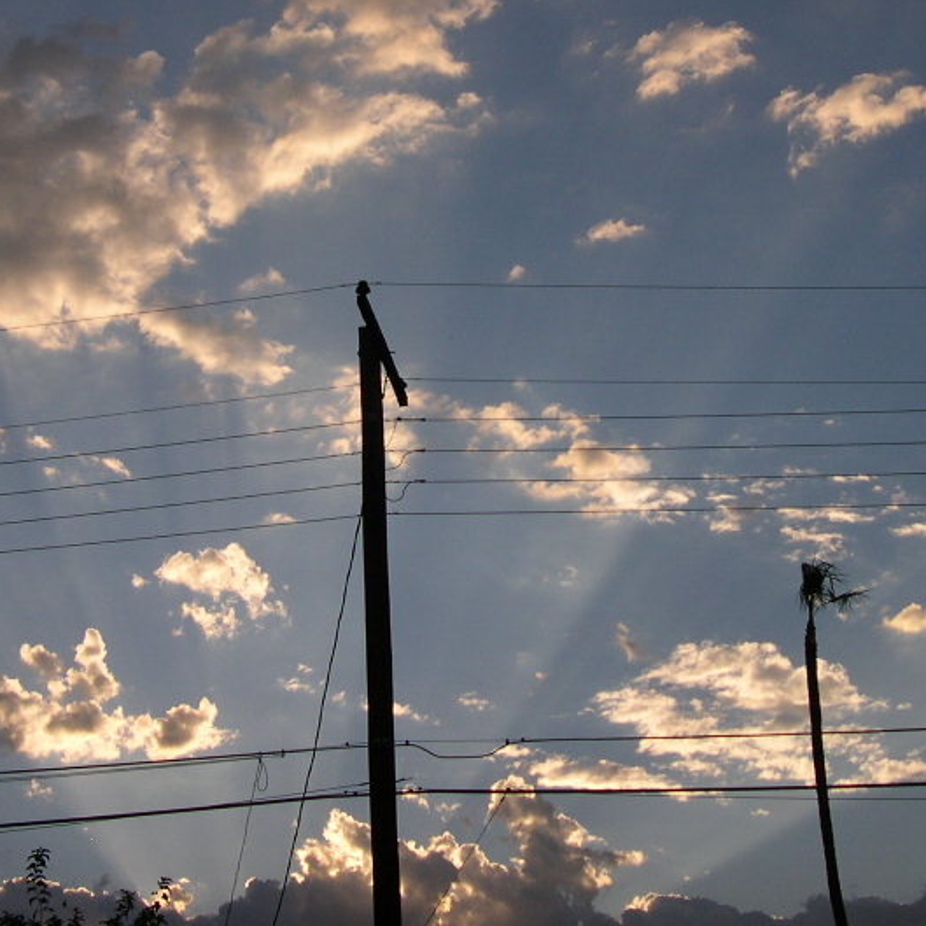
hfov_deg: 26.5
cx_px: 438
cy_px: 287
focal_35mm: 65
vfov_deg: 26.3
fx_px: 1967
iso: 100
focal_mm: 8
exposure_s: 1/263
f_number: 7.6
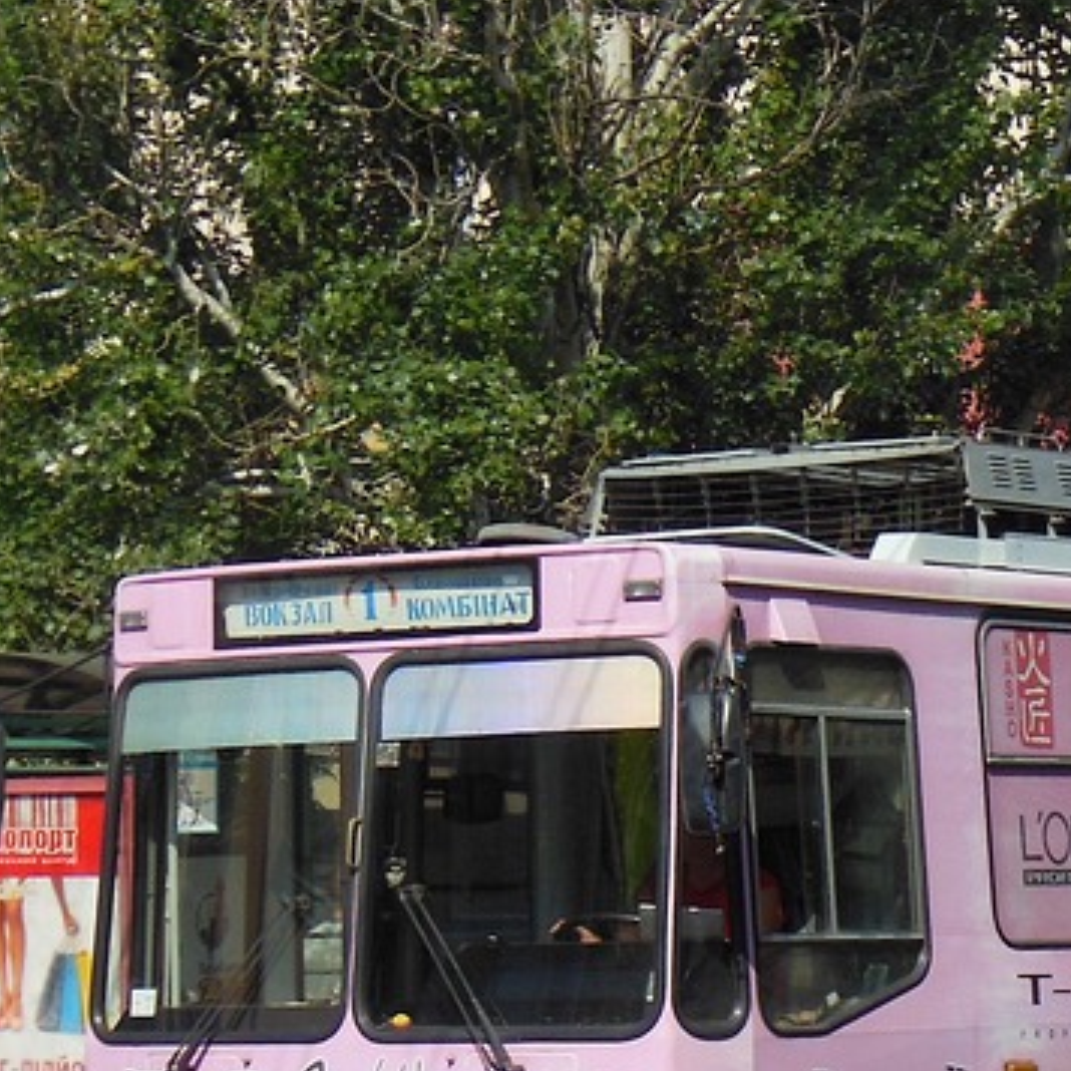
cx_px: 942
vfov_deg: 12.0
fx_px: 5076
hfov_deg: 12.0
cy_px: 602
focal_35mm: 145
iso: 125
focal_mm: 10.2
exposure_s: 1/1250
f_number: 4.1
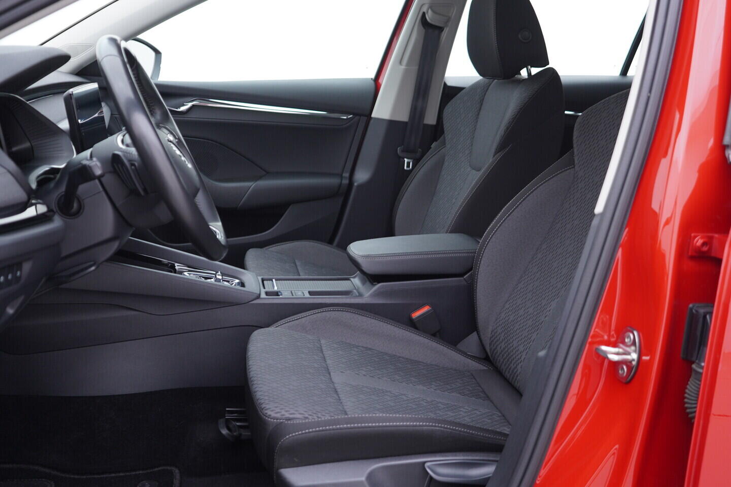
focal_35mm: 36
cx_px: 366
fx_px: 731
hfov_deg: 53.1
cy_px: 244
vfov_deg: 36.9
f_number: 2.8
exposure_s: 1/40
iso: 200
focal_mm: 24
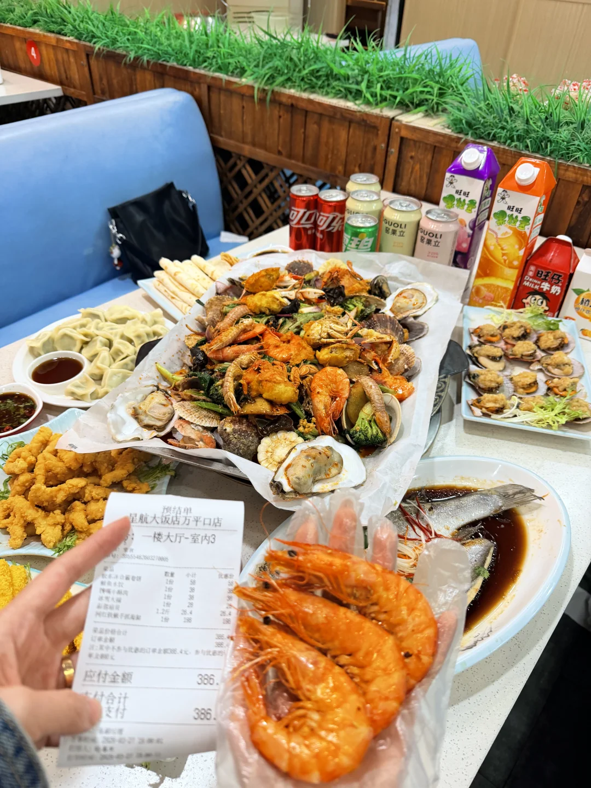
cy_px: 394
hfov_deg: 56.8
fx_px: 546
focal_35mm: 24
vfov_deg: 71.6
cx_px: 296
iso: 200
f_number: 1.78
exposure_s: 1/100
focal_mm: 6.76
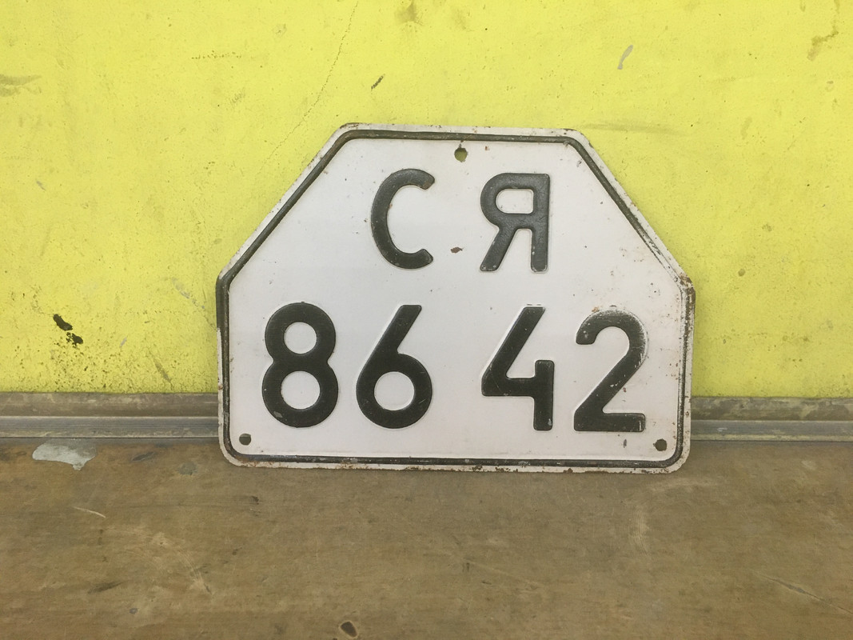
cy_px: 320
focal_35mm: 29
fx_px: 715
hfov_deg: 61.7
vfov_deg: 48.2
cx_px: 426
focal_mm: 4.15
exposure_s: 1/33
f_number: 2.2
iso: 200
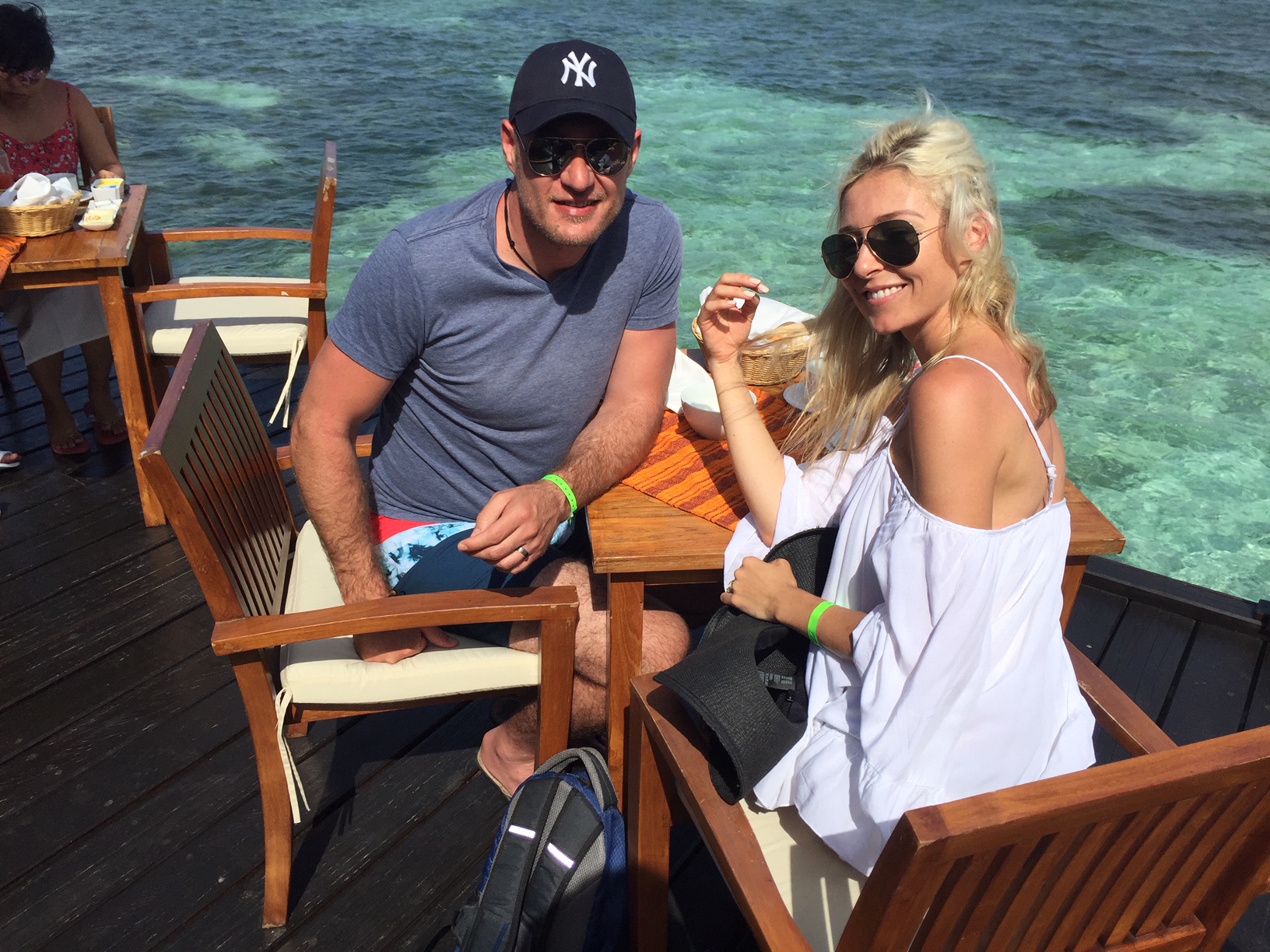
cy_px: 476
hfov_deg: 61.7
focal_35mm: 29
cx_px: 635
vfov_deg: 48.2
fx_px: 1064
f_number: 2.2
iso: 32
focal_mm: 4.15
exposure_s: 1/4405
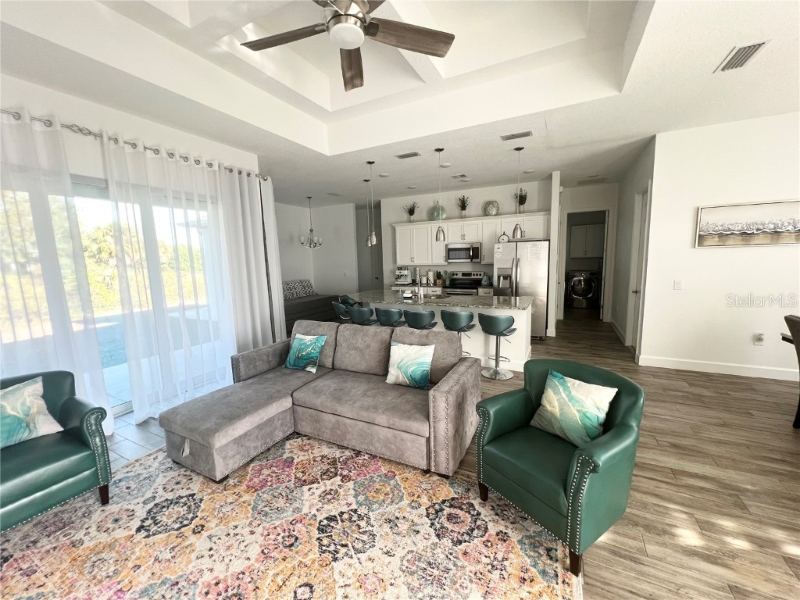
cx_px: 400
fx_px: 300
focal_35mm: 13
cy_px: 300
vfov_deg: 89.9
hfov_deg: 106.2
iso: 160
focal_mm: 1.57
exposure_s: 1/120
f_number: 1.8
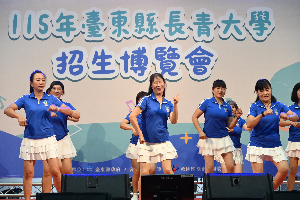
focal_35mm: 115
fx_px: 958
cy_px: 100
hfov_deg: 17.8
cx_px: 150
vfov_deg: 11.9
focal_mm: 115
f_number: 6.3
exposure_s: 1/125
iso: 1800
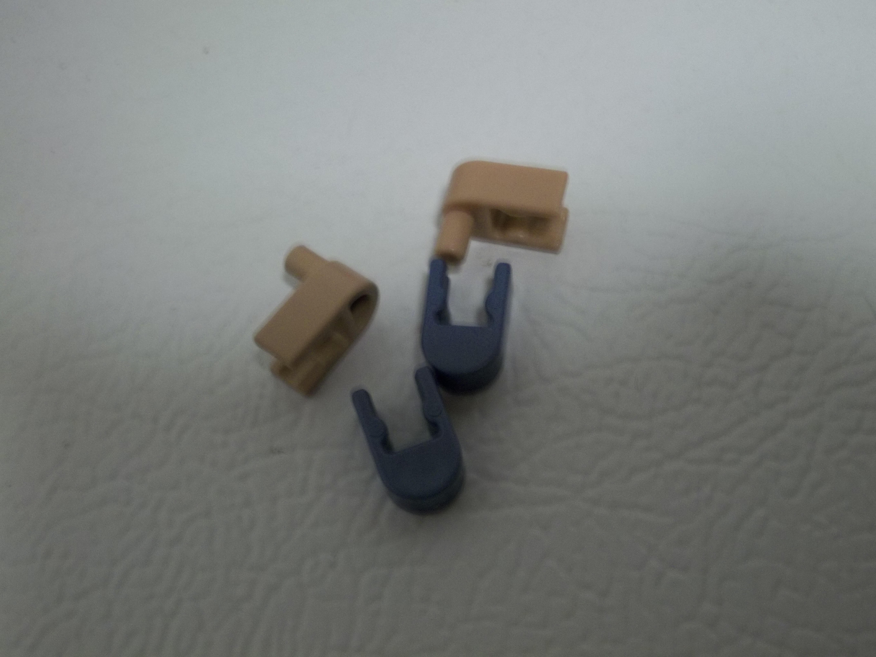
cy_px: 328
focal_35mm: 44
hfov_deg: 42.9
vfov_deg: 32.9
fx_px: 1113
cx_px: 438
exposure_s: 1/8
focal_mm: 7.8
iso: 165
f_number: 4.5
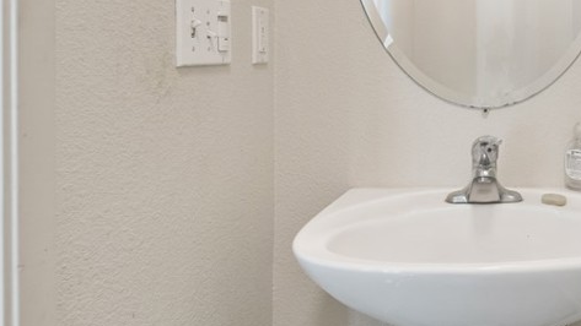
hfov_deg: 52.6
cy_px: 83
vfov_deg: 34.0
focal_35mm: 34
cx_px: 496
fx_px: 524
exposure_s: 6
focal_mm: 15
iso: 100
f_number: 9
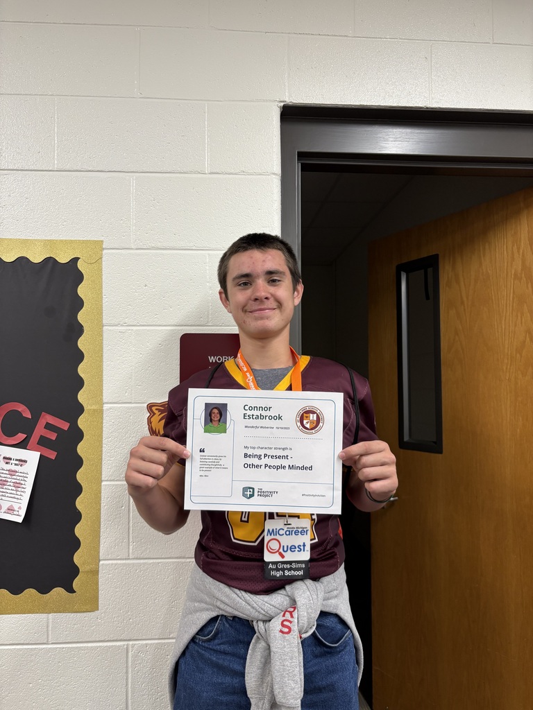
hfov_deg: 53.1
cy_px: 355
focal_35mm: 26
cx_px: 266
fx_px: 534
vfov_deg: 67.3
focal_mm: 5.96
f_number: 1.6
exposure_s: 1/100
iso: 125
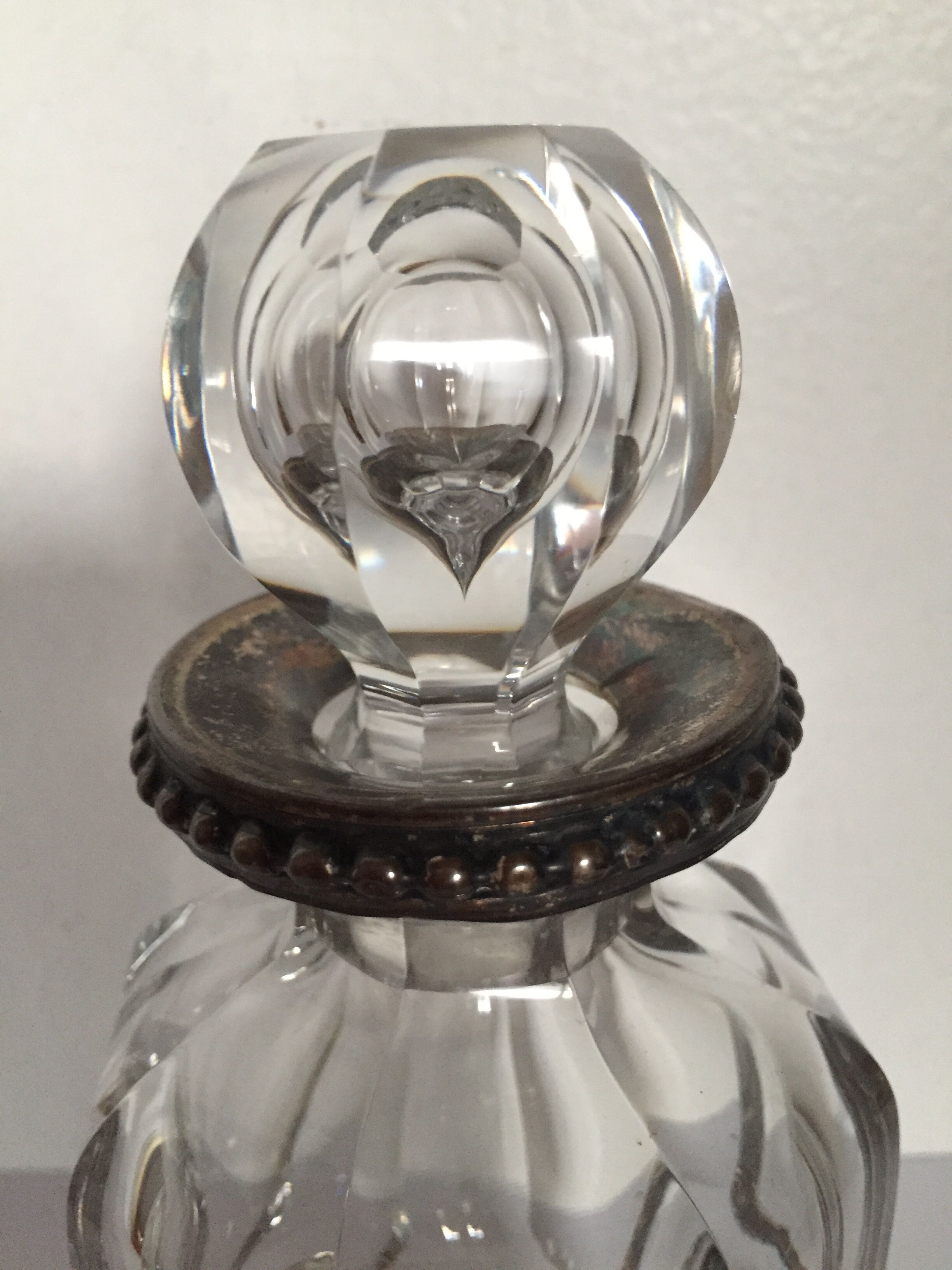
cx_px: 476
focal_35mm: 29
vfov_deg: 61.7
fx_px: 1063
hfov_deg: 48.2
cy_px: 635
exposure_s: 1/20
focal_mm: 4.15
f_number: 2.2
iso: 250
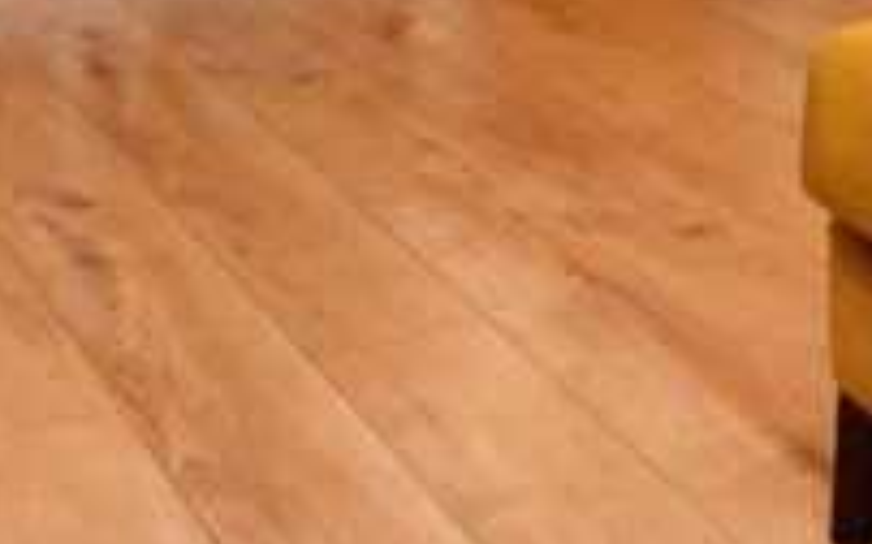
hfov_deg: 22.3
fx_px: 2209
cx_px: 531
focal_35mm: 93
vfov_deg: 12.3
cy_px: -568
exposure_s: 1/100
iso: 6400
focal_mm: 18
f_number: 10
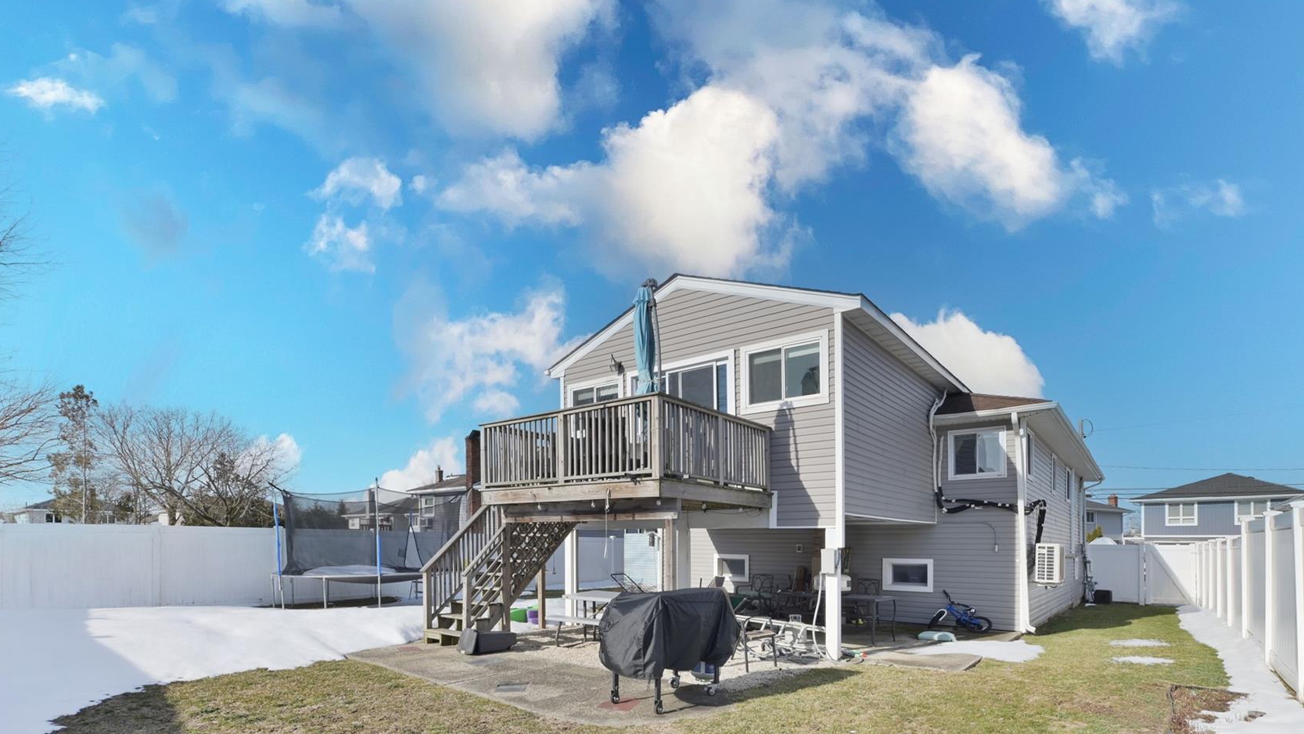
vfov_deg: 58.7
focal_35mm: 18
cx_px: 608
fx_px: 622
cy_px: 524
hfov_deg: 92.5
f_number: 14
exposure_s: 1/160
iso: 200
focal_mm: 14
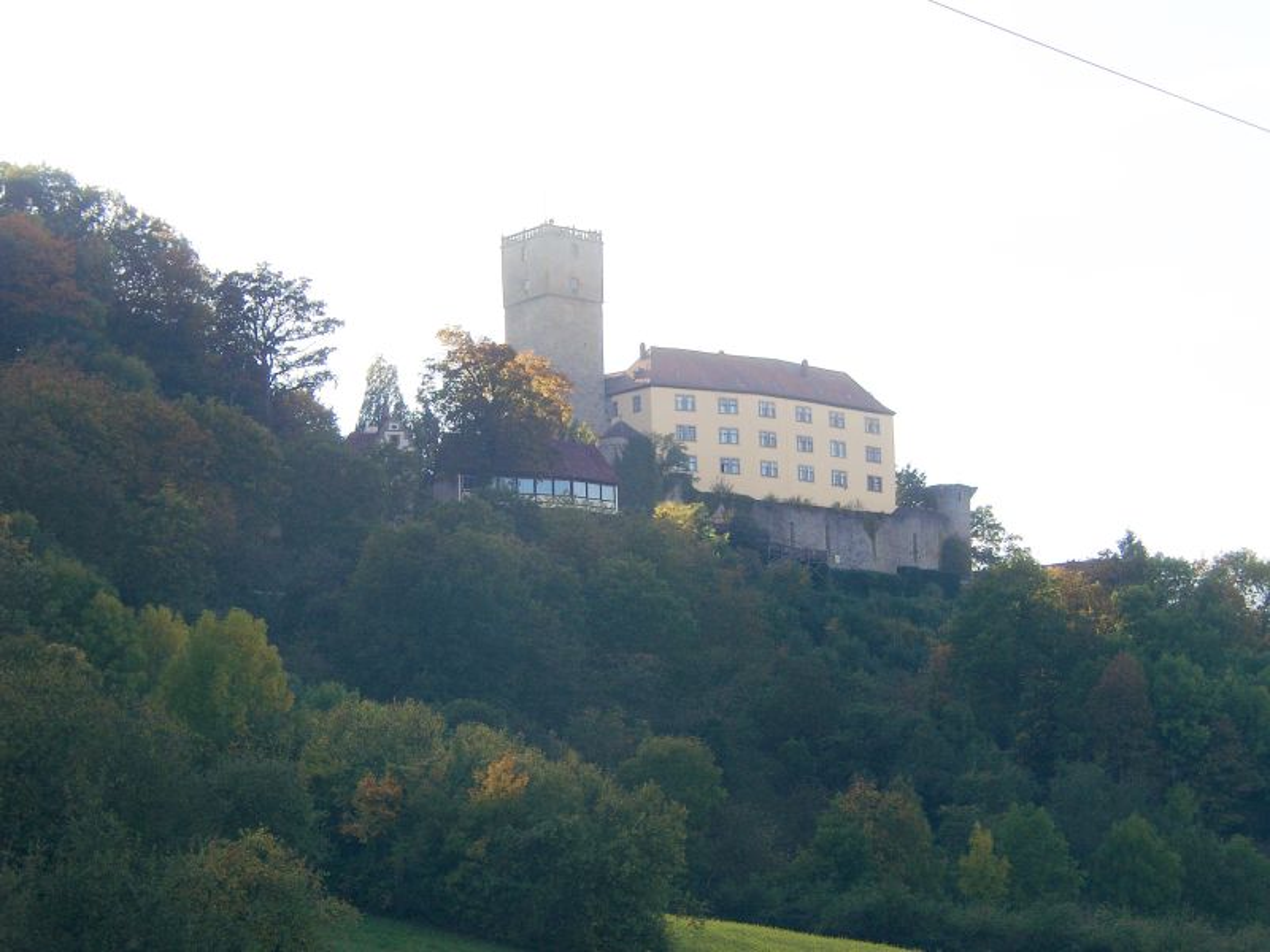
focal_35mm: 100
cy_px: 476
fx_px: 3669
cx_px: 635
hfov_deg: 19.6
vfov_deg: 14.8
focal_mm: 20.74
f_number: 4
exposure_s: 1/305
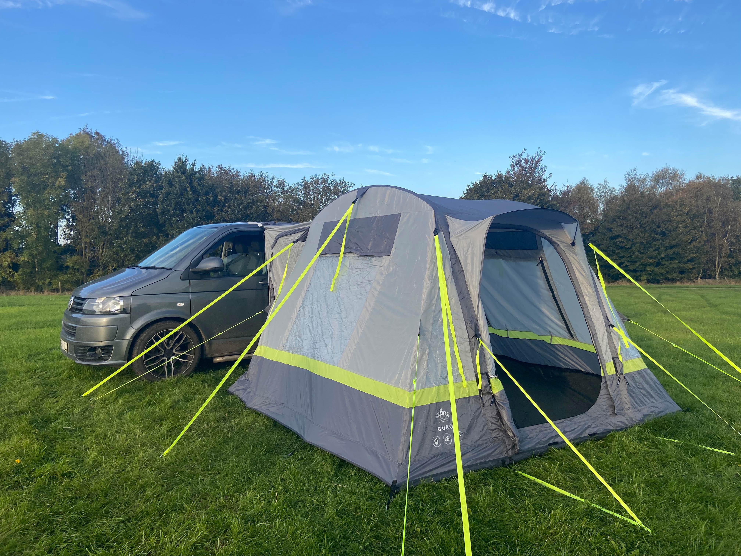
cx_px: 370
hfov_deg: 67.3
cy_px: 278
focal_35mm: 26
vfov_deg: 53.1
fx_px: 557
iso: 32
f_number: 1.8
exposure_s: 1/673
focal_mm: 4.25
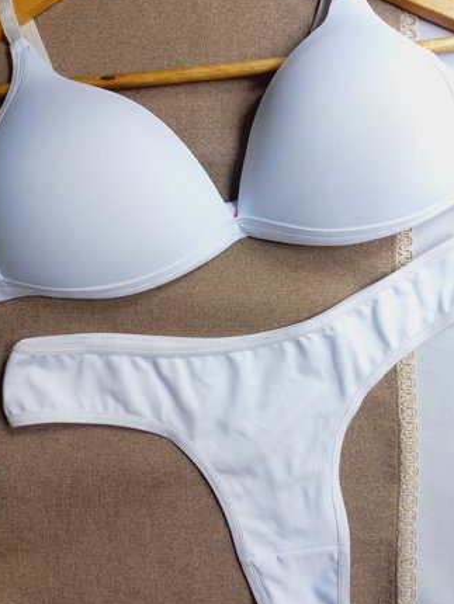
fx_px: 542
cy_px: 265
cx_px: 243
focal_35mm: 31
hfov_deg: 45.5
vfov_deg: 58.1
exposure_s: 1/100
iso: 32
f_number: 1.8
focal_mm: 4.6
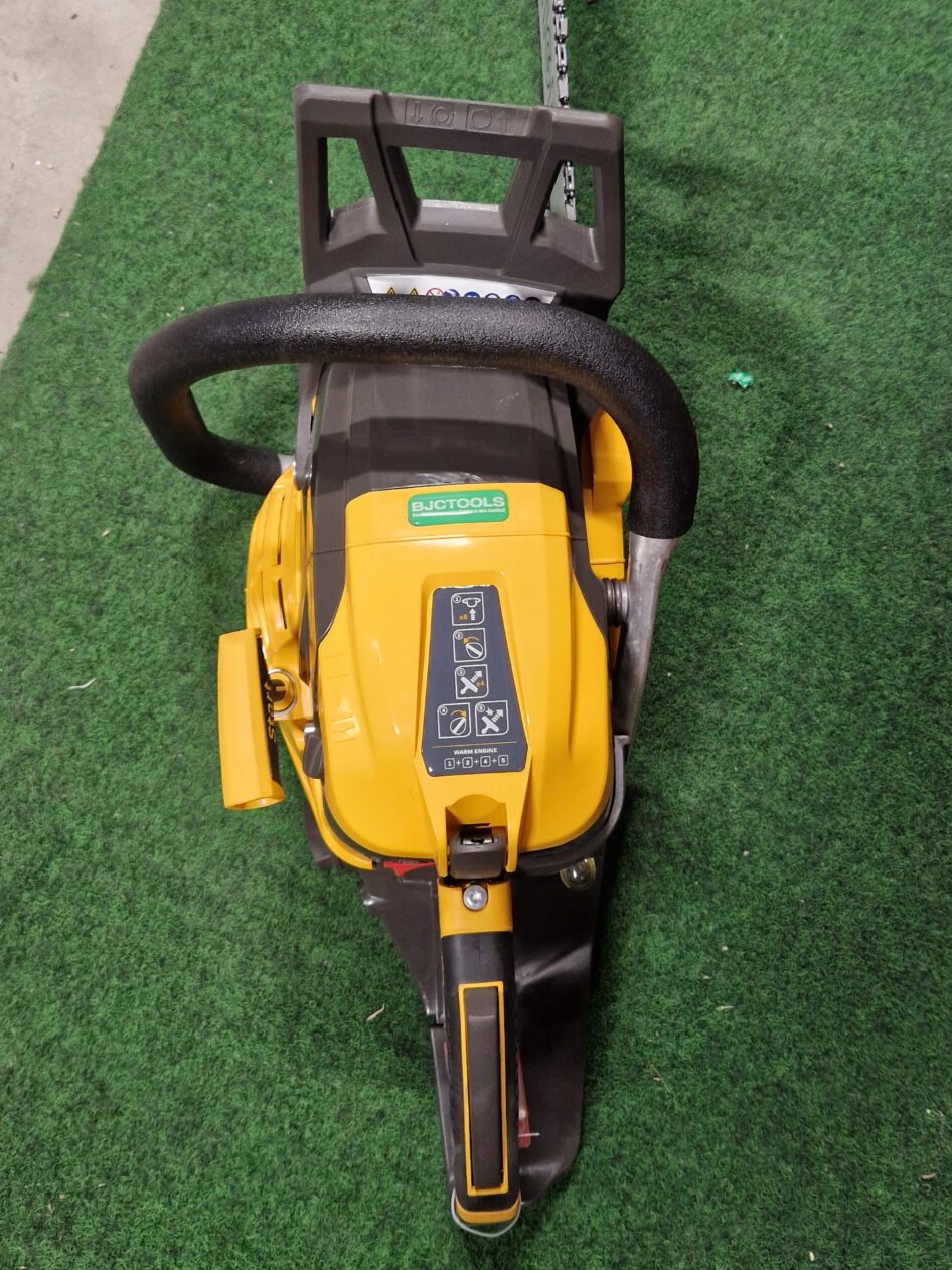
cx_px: 475
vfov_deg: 52.3
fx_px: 1284
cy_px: 506
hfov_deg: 40.7
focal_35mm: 35
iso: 400
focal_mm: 5.4
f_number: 1.8
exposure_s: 1/100
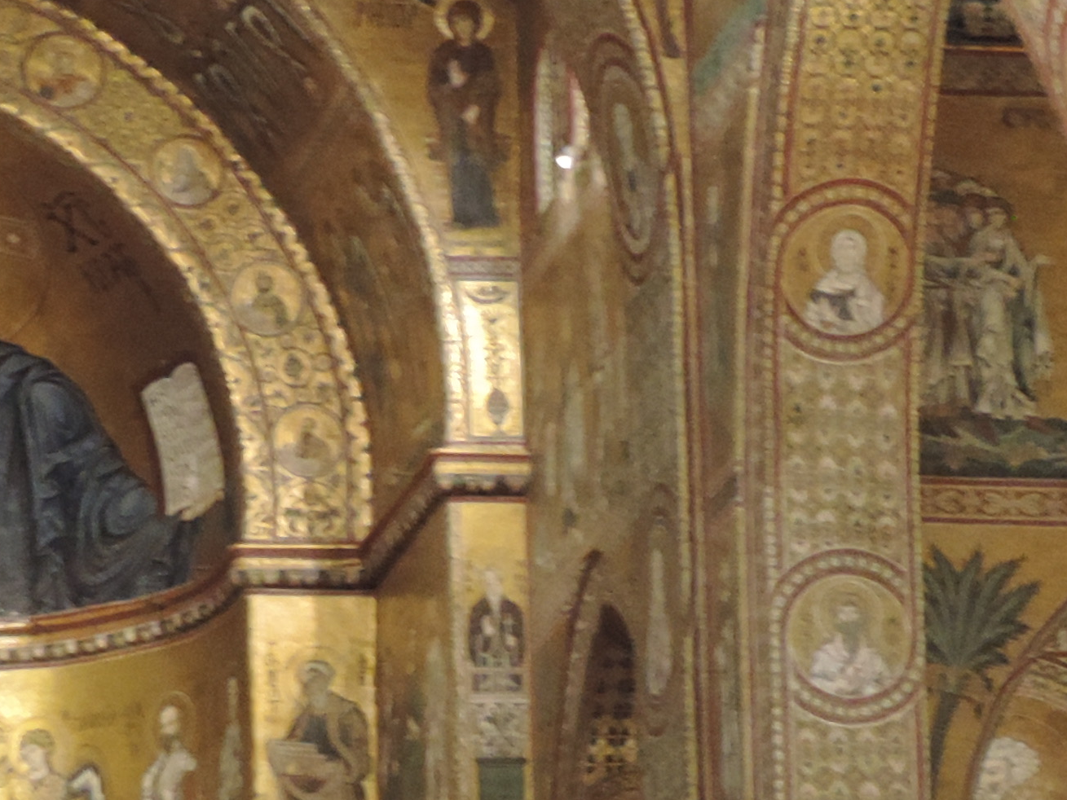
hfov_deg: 10.6
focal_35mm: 187
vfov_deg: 7.9
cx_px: 366
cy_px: 728
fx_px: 5765
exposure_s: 1/13
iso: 450
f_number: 3.6
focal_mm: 8.9
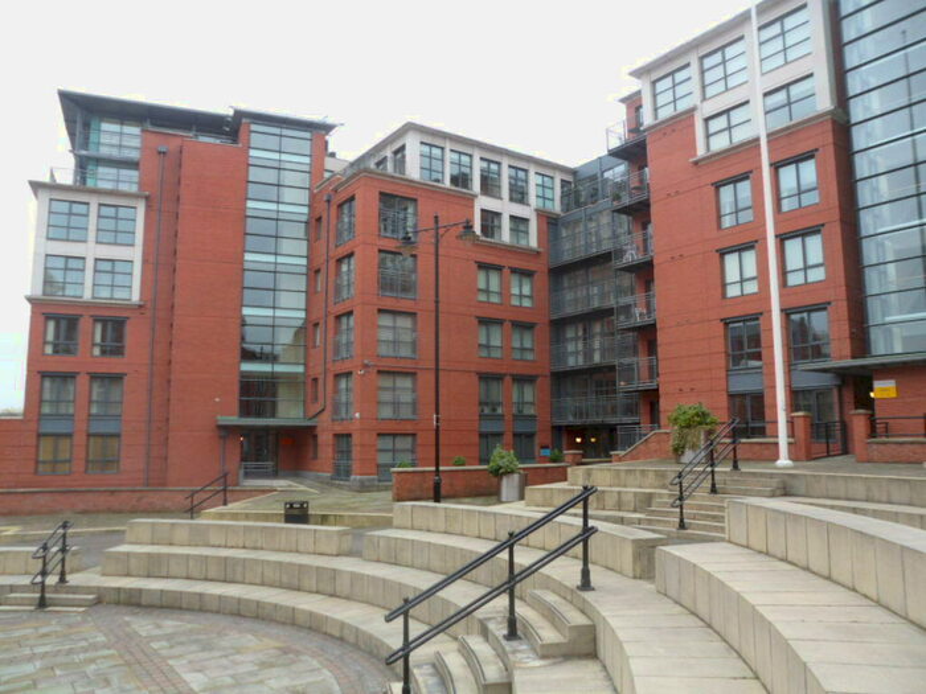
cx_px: 463
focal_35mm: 26
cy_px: 347
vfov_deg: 53.1
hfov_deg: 67.3
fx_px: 696
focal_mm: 4.9
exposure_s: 1/90
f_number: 3.3
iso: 100
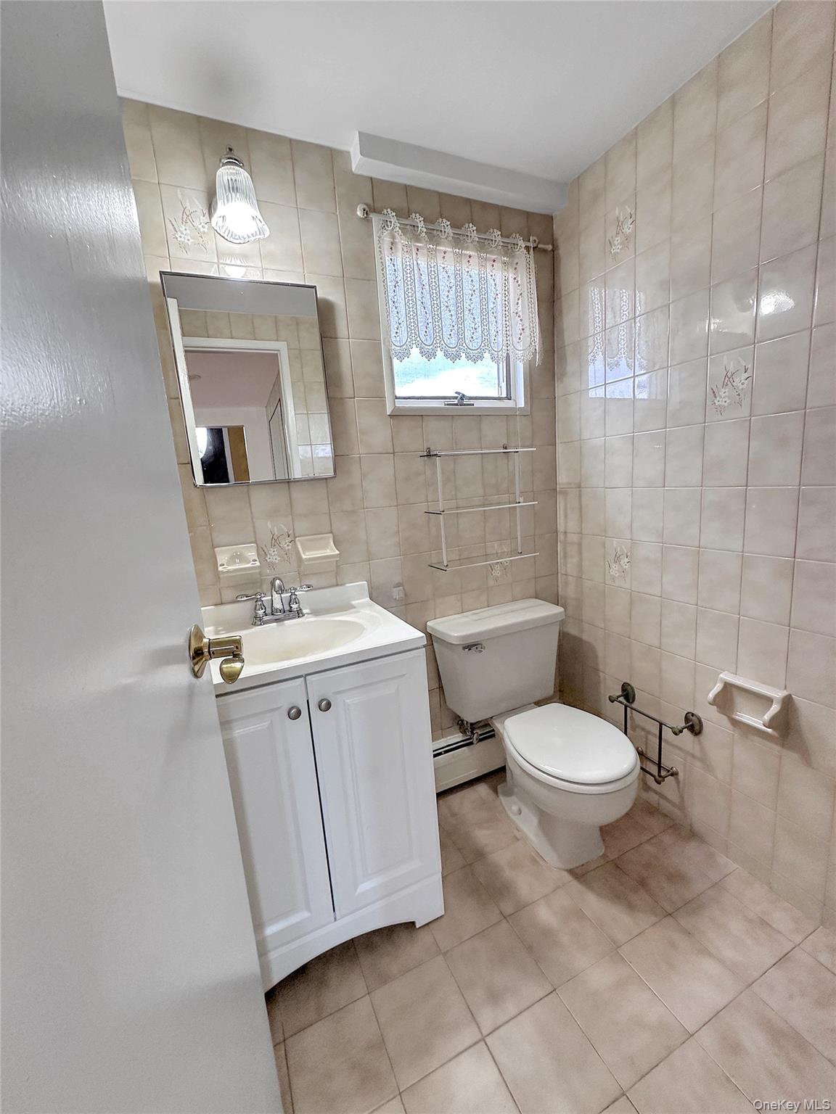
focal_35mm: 14
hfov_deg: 85.7
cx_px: 418
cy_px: 557
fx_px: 451
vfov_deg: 102.1
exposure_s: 1/120
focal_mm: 2.22
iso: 200
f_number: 2.2
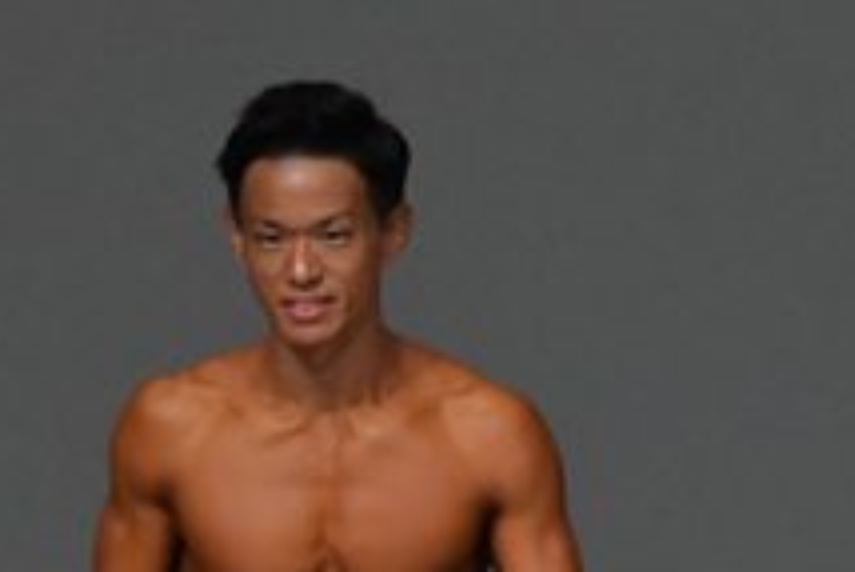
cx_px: 246
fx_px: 32202
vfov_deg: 1.0
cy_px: 964
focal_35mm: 1355
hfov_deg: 1.5
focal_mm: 250
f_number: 5.6
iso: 5000
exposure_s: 1/400
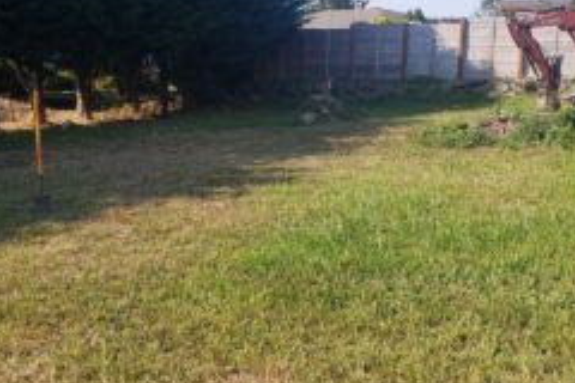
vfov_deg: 29.9
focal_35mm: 45
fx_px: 719
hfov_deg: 43.6
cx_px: 311
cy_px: 180
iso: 50
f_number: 2.4
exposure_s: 1/768
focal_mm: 4.3
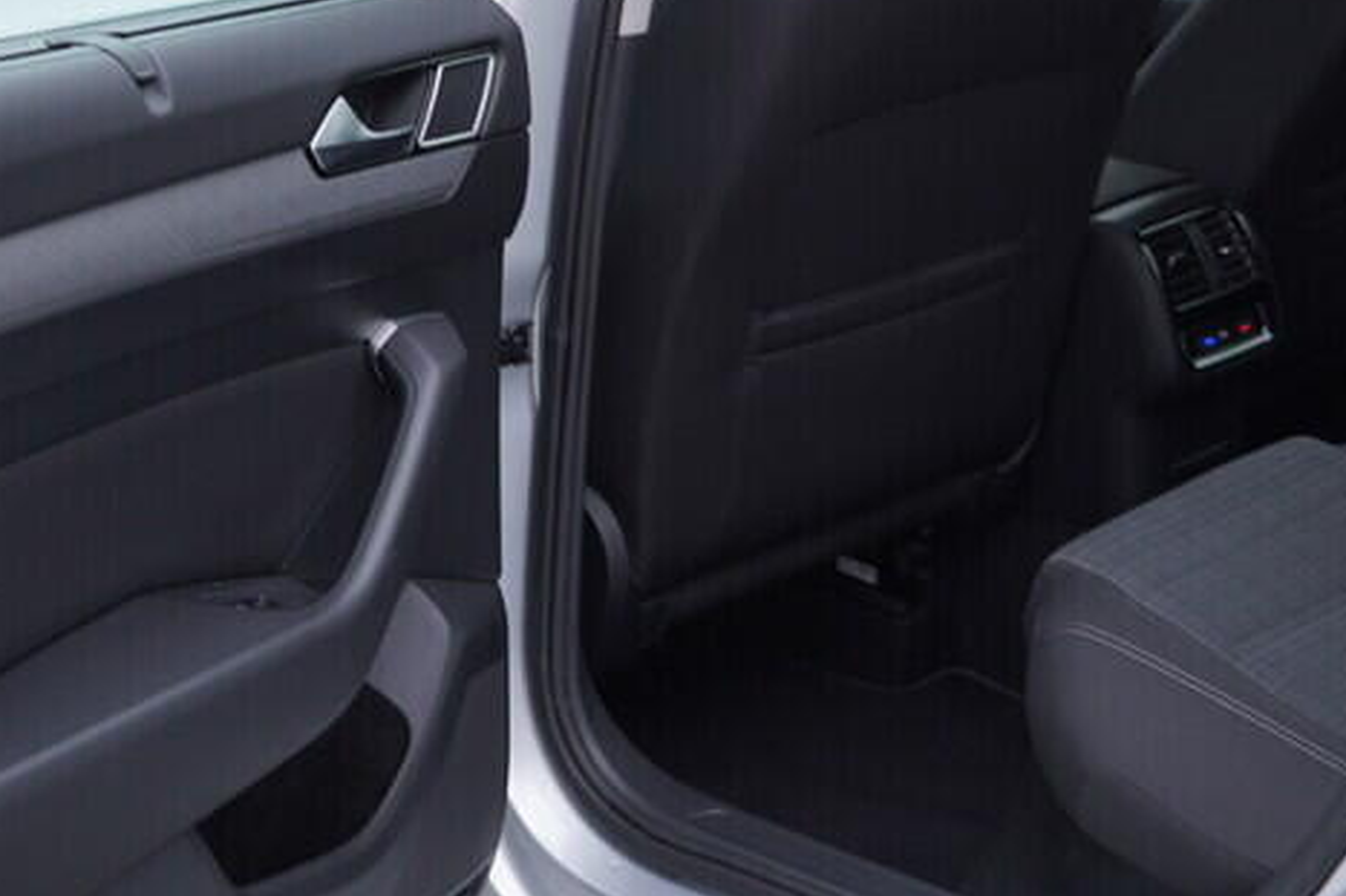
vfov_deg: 17.2
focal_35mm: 79
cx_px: 674
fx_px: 2953
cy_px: 249
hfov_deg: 25.7
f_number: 3.2
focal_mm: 24
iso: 125
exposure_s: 1/50
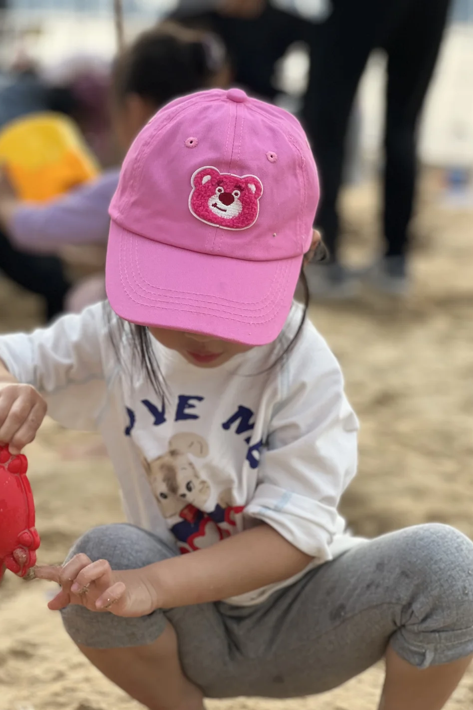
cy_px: 358
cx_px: 222
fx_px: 1597
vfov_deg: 25.1
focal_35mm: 81
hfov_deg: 16.8
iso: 25
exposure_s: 1/254
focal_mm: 9
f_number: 2.8
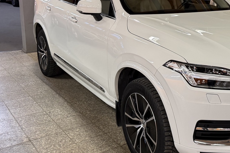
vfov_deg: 27.7
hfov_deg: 39.1
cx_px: 193
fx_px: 307
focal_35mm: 48
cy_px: 39
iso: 200
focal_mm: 6.76
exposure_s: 1/50
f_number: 1.78
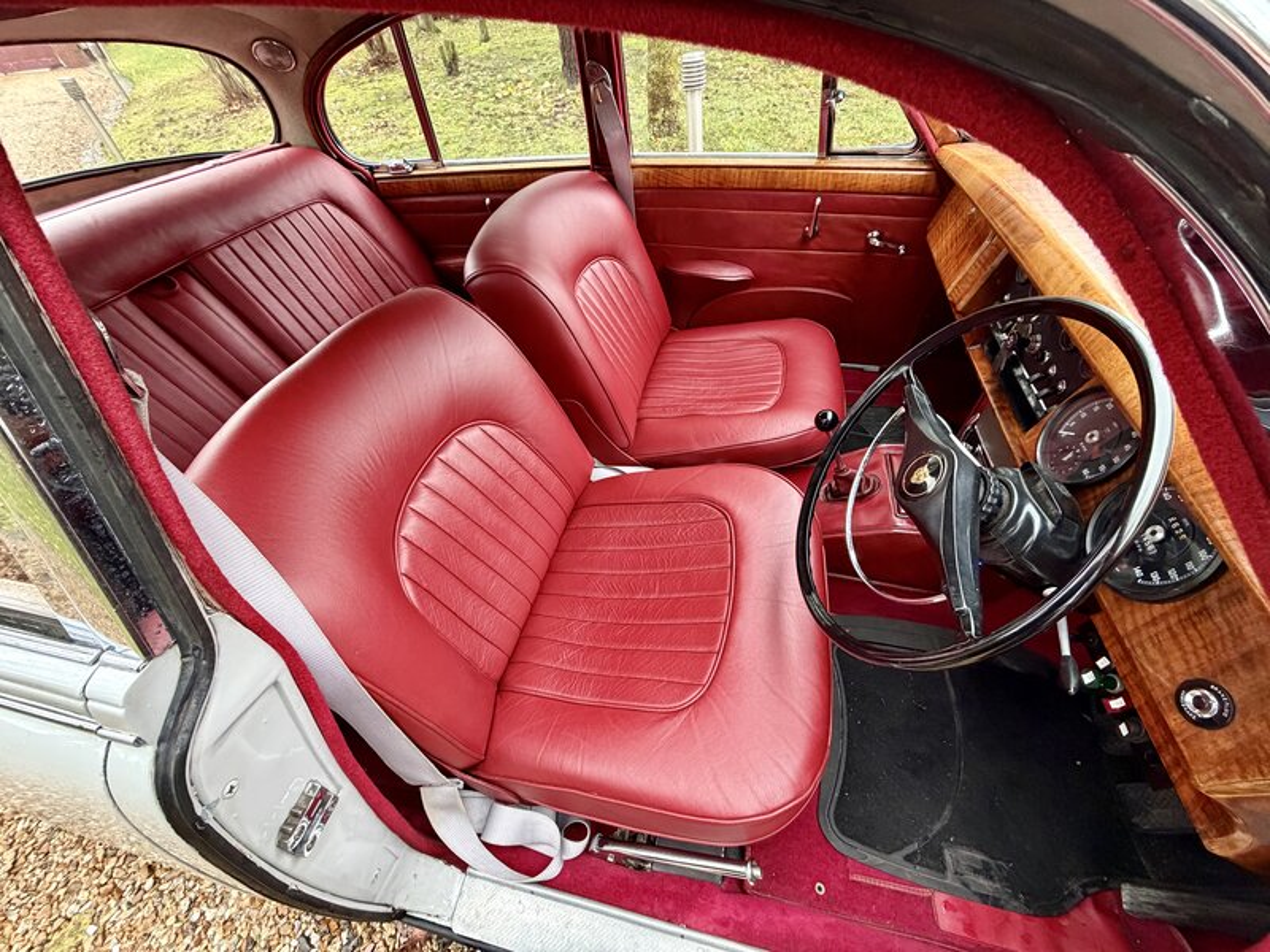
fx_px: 514
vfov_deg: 85.7
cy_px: 476
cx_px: 635
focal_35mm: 14
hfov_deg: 102.1
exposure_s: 1/60
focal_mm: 2.22
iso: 400
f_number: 2.2
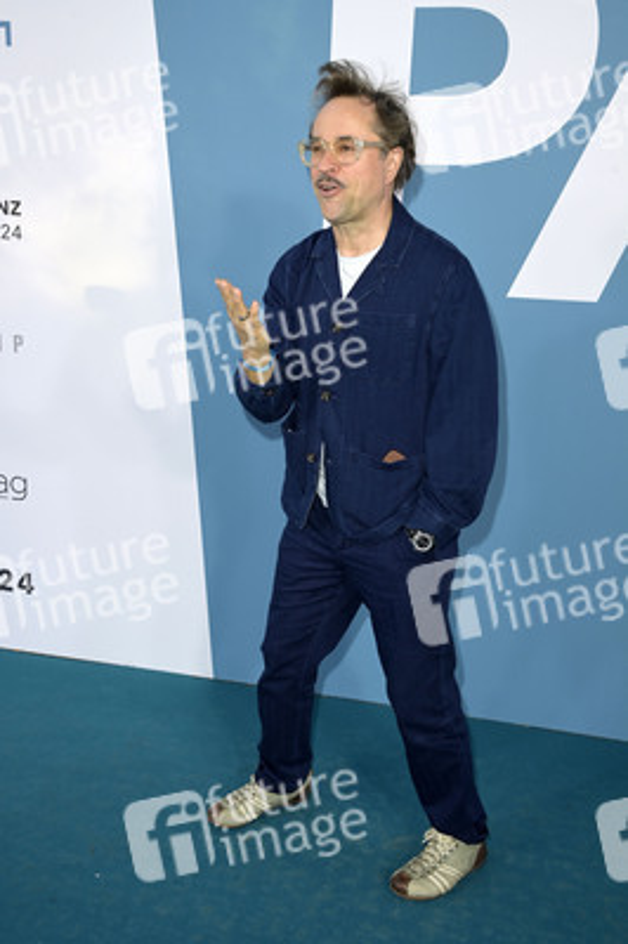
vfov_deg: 50.7
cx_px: 314
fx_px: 996
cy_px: 472
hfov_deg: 35.0
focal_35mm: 38
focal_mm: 38
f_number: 6.3
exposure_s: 1/250
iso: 500
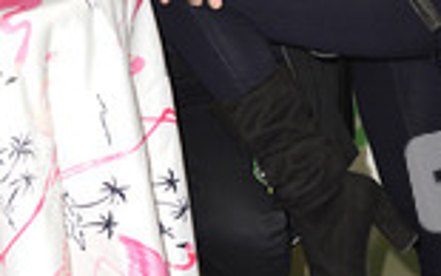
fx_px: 1106
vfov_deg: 14.1
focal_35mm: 92
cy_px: 23
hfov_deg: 22.5
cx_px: 294
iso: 800
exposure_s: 1/200
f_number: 6.3
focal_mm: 35
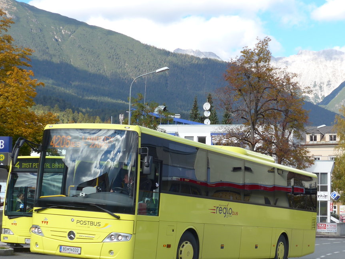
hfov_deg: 25.6
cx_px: 202
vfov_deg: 19.4
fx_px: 757
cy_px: 163
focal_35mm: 76
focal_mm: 11.3
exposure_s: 1/400
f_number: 3.4
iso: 80
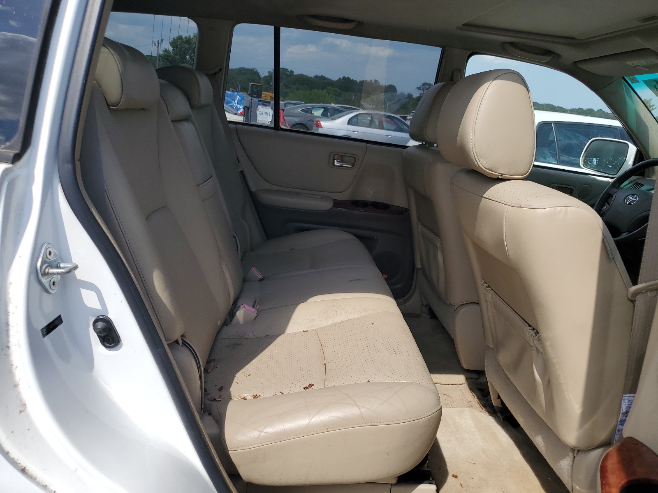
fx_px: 494
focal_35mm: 26
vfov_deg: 53.1
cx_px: 329
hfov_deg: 67.3
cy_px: 246
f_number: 1.5
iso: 50
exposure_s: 1/2500
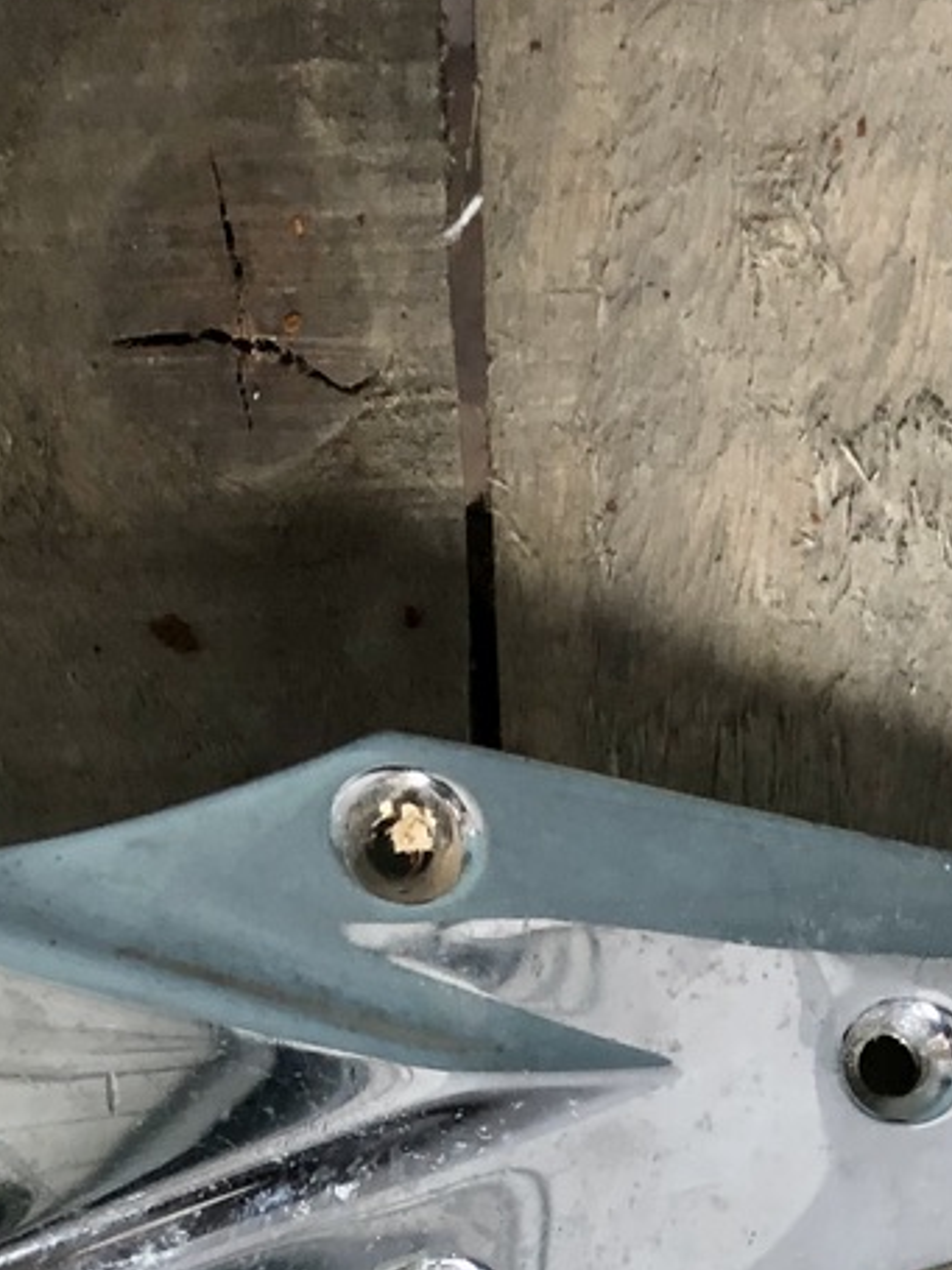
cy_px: 1387
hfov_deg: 23.3
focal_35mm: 63
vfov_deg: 28.1
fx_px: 2311
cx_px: 455
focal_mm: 4
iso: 100
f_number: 1.8
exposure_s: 1/14
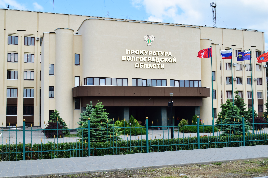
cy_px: 89
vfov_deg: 34.2
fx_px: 290
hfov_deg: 49.6
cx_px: 134
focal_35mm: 39
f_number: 8
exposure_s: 1/200
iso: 100
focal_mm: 26
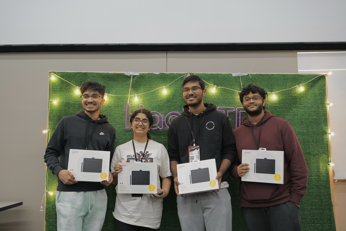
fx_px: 336
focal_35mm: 35
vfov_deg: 37.9
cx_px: 173
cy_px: 116
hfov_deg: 54.4
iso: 2500
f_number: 2.8
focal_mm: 35
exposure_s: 1/100
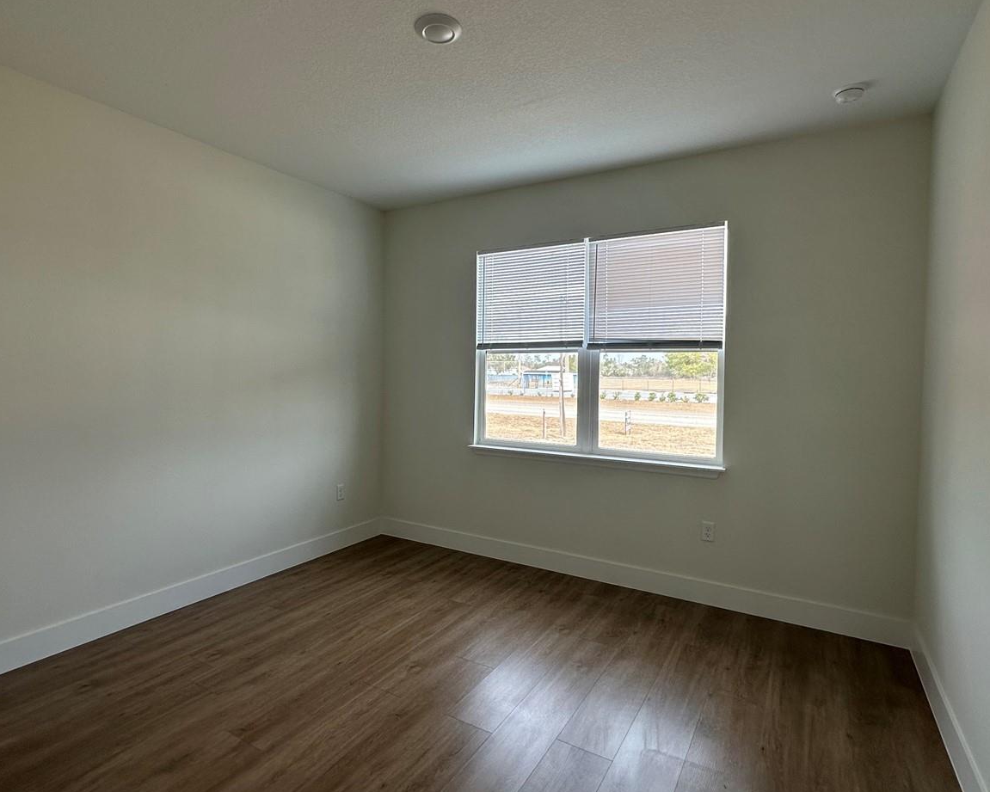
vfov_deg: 70.8
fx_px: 557
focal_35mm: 19
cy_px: 383
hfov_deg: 83.2
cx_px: 477
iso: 40
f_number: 2.2
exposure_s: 1/108
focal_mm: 2.22
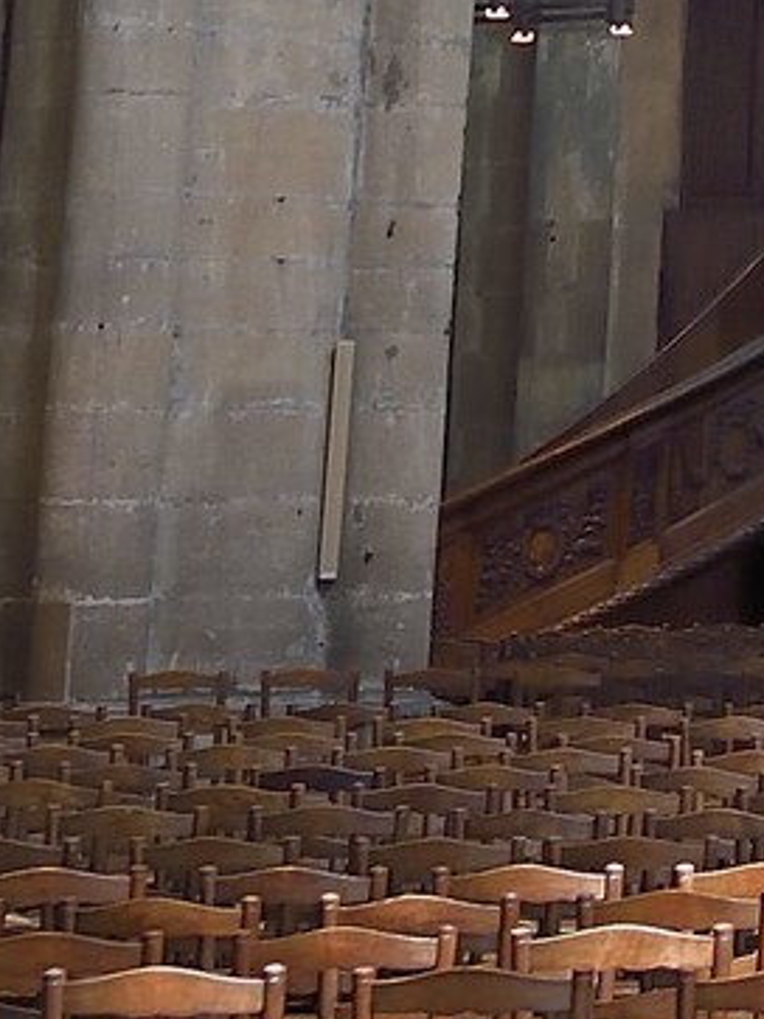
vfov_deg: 7.9
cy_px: -1593
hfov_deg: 6.2
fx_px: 6743
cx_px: 1910
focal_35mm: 229
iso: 1600
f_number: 6.3
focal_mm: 36
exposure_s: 1/13
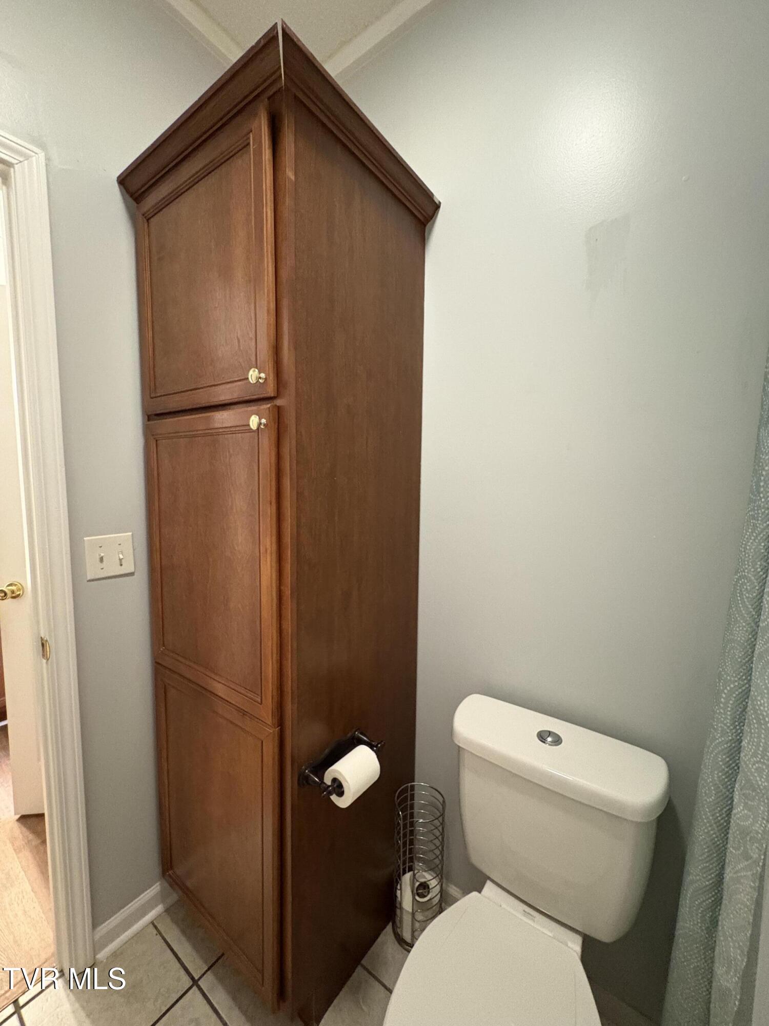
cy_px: 513
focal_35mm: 14
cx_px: 384
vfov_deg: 102.1
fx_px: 415
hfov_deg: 85.7
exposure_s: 1/30
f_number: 2.2
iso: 800
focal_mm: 2.22
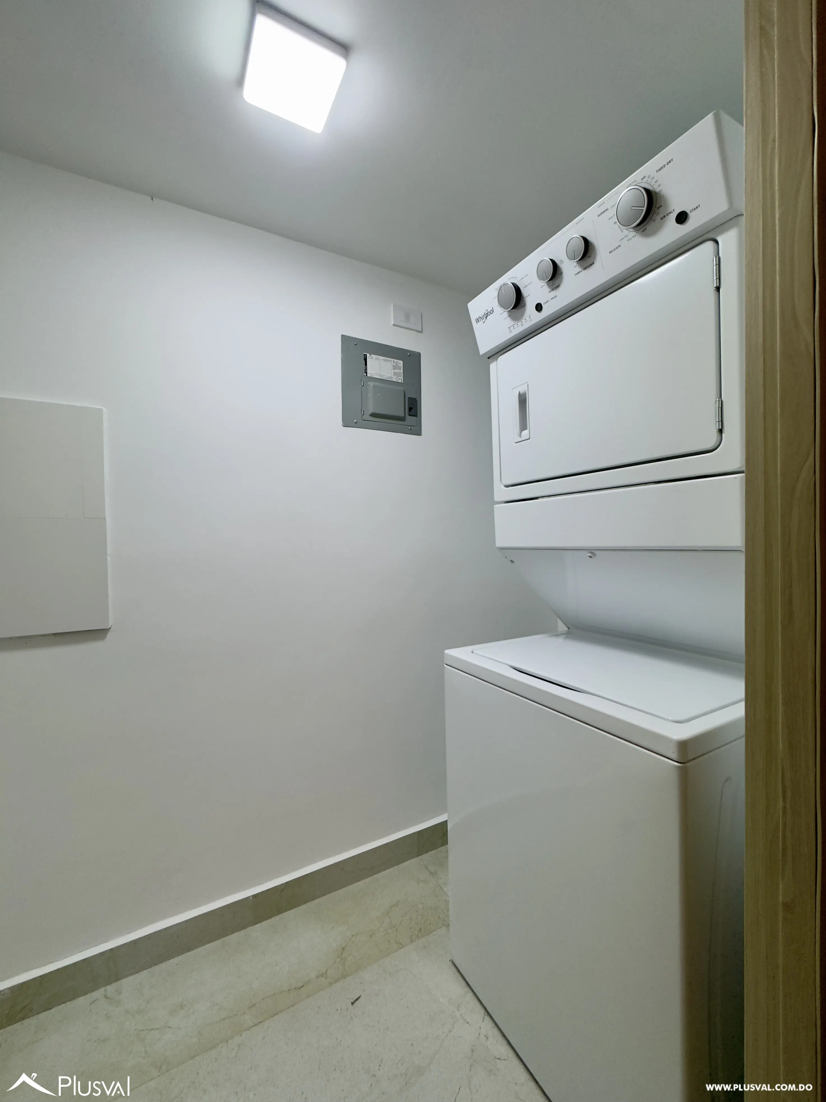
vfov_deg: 102.1
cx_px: 413
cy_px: 551
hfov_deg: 85.7
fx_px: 445
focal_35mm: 14
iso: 100
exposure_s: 1/120
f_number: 2.2
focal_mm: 2.22
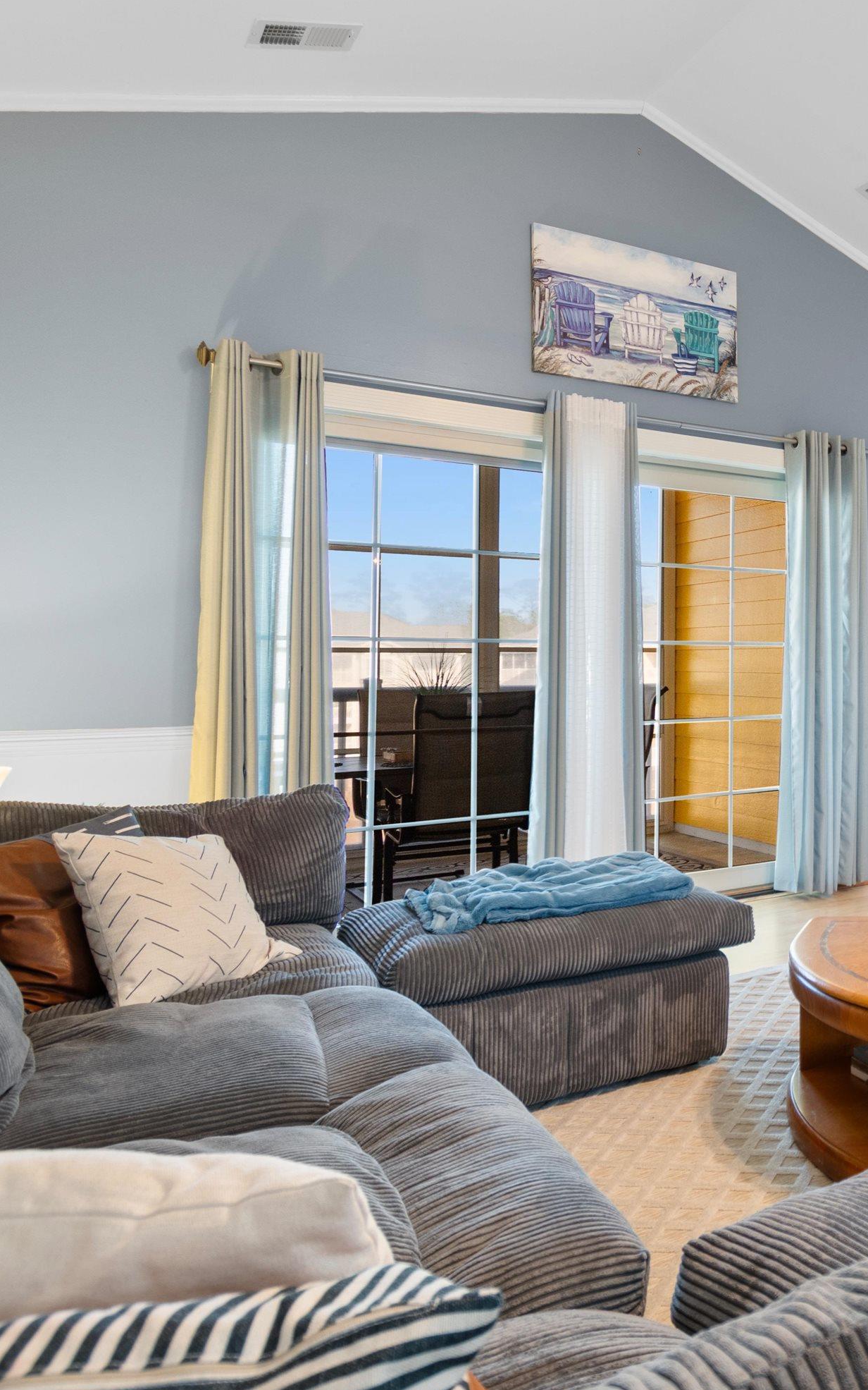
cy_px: 695
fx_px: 1022
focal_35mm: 27
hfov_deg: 37.3
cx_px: 991
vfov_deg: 68.4
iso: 100
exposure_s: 1.3
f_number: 4.8
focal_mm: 11.5
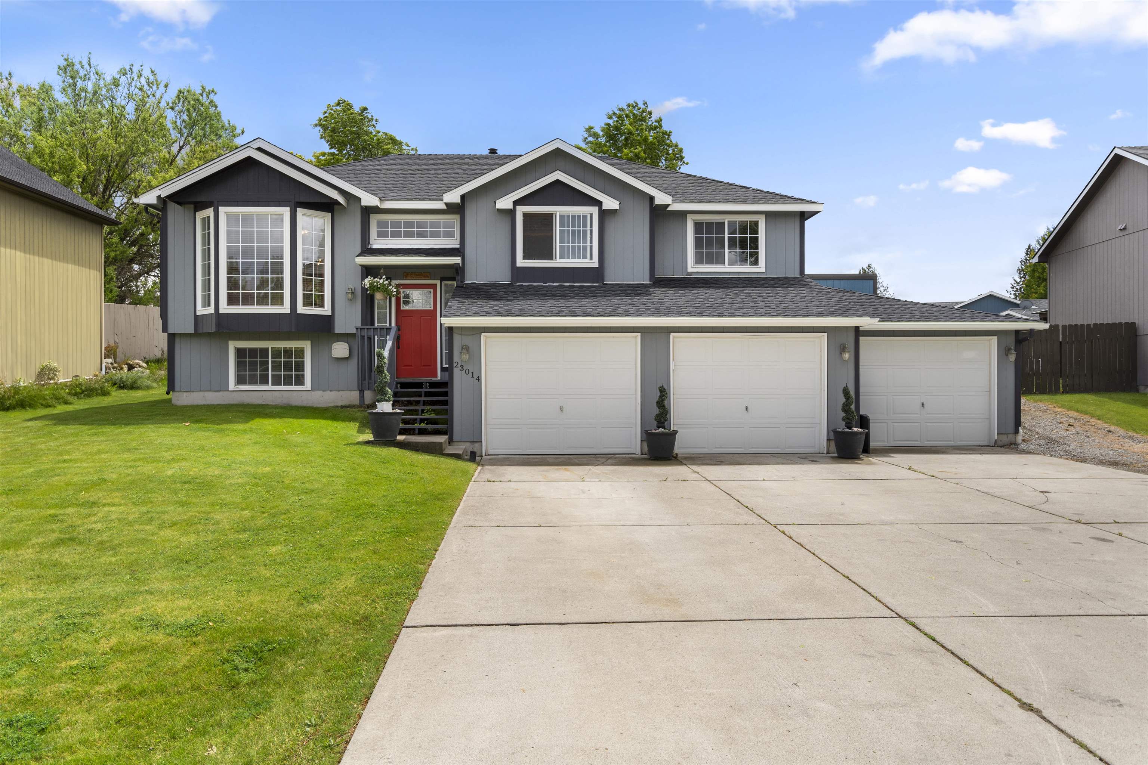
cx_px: 574
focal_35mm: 25
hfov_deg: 71.5
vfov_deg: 51.3
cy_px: 382
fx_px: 797
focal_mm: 25
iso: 400
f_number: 8
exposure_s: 1/60
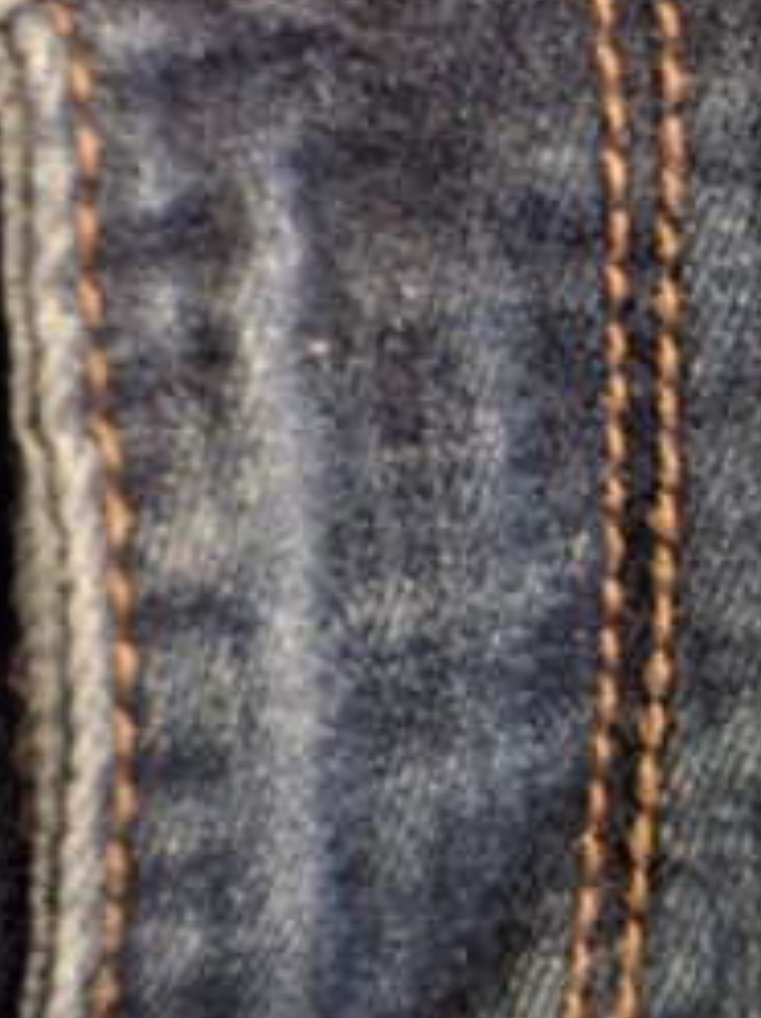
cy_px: 200
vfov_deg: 25.9
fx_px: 2175
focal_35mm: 74
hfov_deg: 19.6
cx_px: 155
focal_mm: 5.54
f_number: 1.8
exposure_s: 1/14
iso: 1250
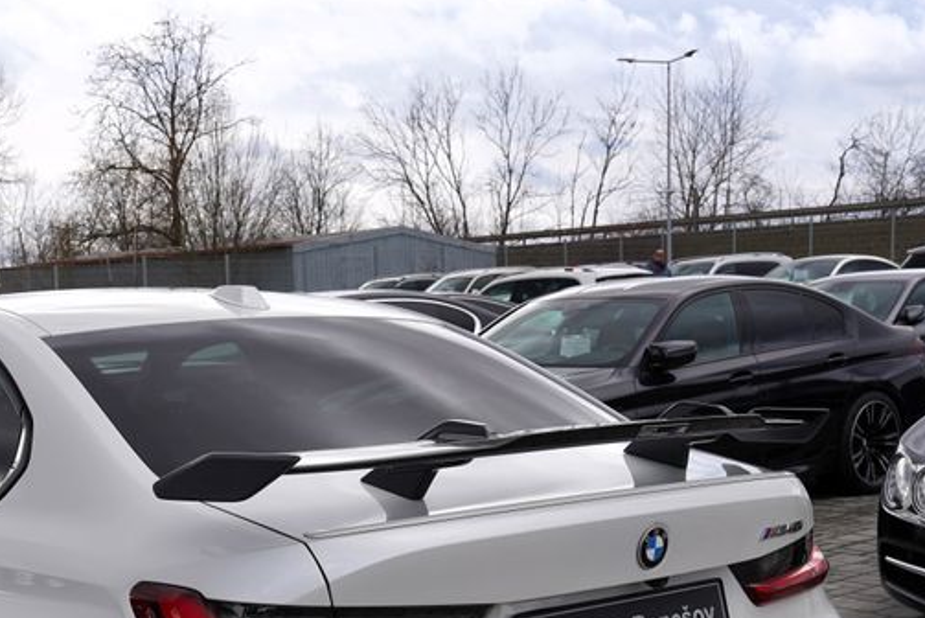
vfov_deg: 23.2
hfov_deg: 34.4
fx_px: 1465
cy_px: 556
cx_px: 256
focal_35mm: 57
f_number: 7.1
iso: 100
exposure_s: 1/200
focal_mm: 28
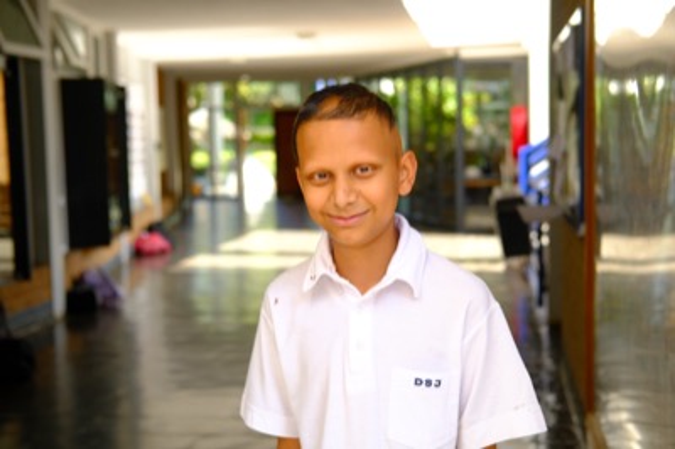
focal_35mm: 53
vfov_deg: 25.5
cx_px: 338
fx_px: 993
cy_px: 224
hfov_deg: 37.5
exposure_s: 1/125
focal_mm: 35
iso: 160
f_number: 2.8
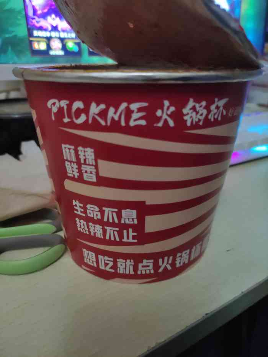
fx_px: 258
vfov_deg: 69.4
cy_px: 178
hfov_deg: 54.9
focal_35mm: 25
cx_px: 134
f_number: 1.89
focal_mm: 5.43
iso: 330
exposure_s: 1/33
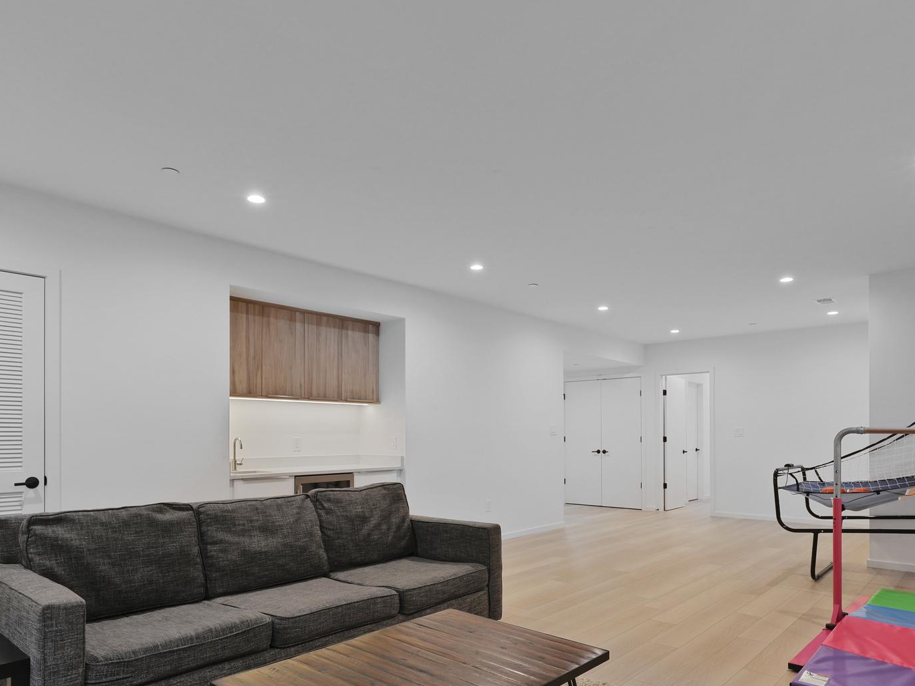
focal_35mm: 24
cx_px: 453
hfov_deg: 72.2
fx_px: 627
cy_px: 429
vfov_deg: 56.7
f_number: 8
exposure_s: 1/5
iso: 200
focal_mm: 16.5
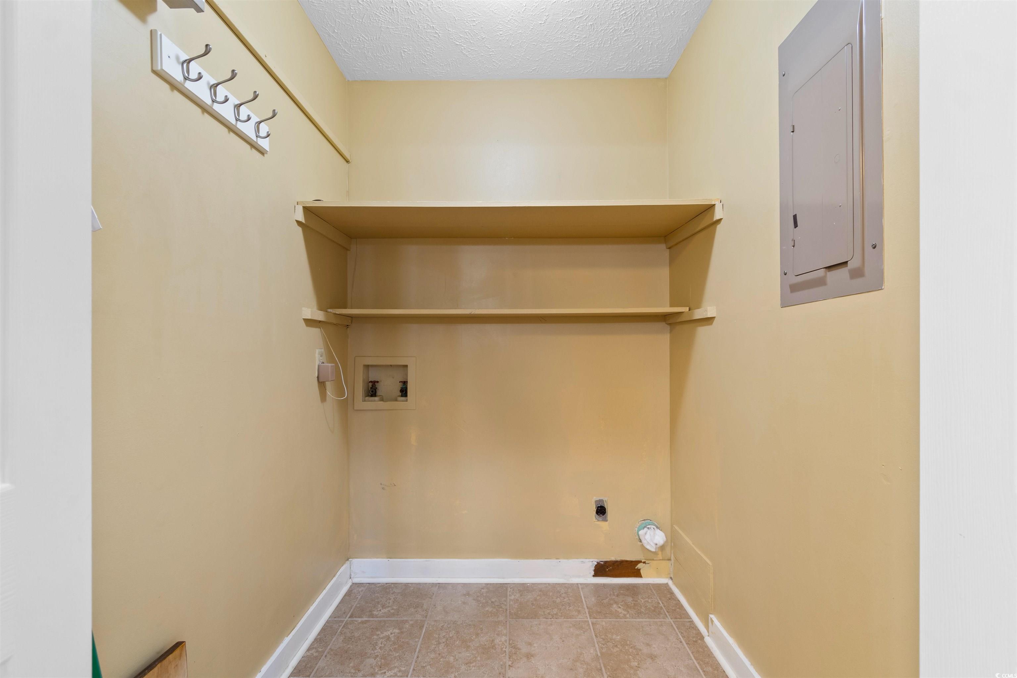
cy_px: 339
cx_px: 508
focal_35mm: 15
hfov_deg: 100.4
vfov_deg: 77.3
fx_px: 424
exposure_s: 1
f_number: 4.5
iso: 100
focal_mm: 10
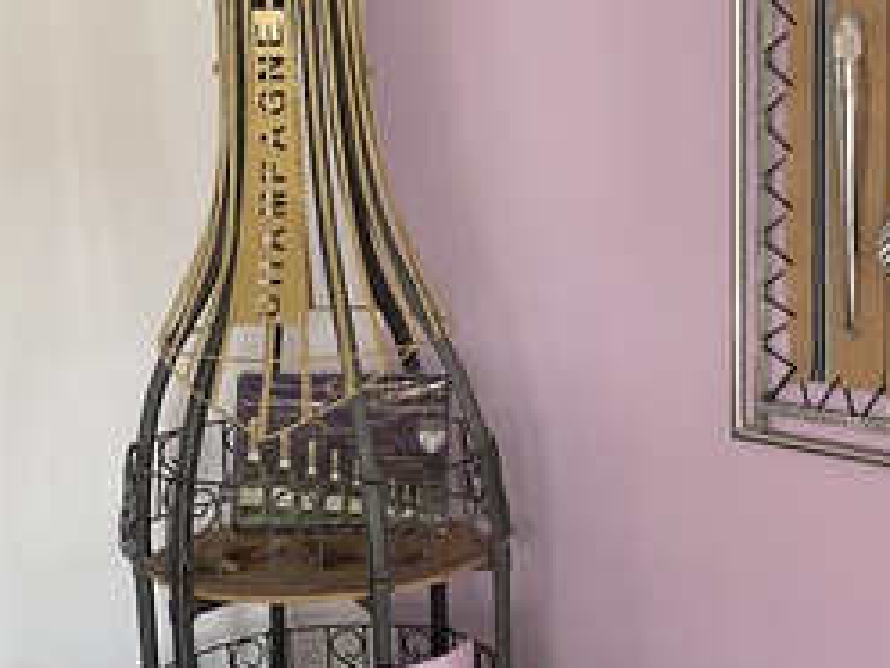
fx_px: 1620
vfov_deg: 23.2
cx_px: 639
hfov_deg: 30.3
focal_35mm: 63
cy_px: 460
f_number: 1.6
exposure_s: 1/60
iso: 160
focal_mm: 4.2
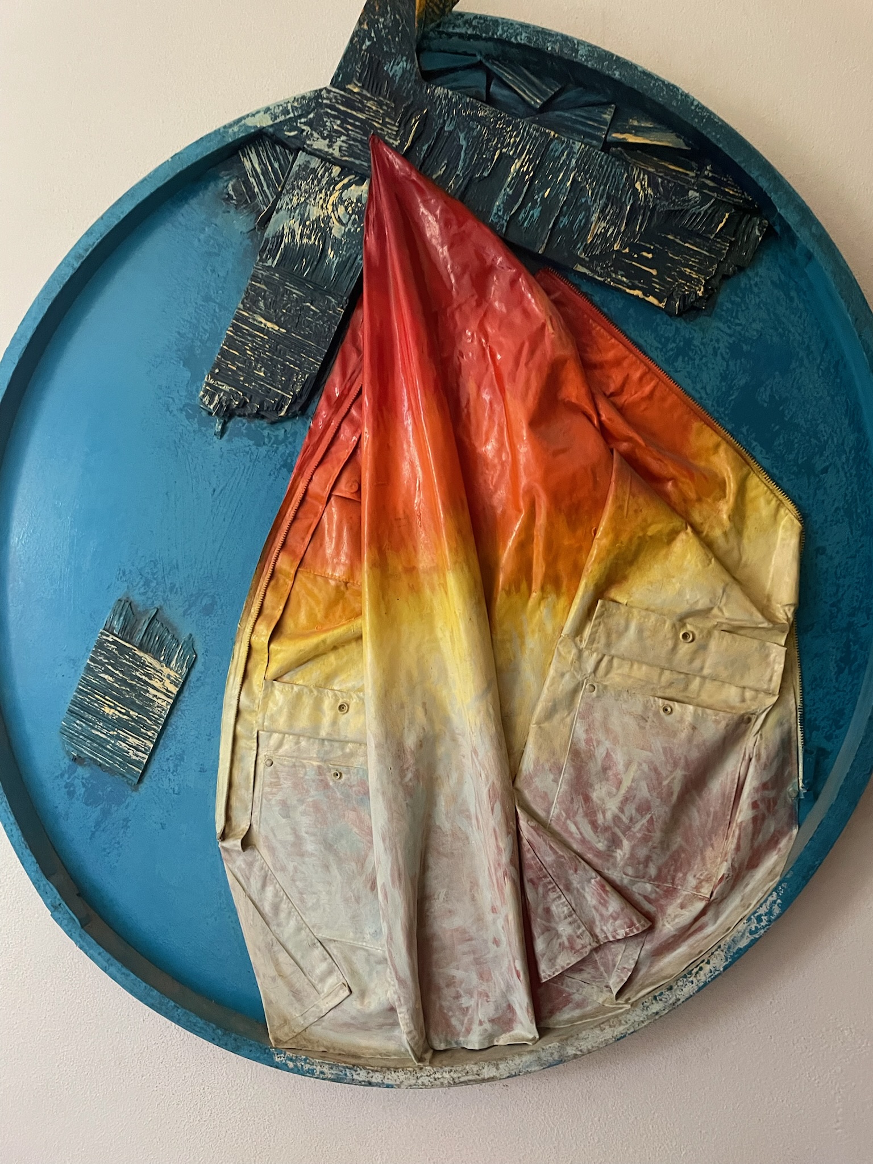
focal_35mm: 26
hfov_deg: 53.1
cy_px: 582
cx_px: 436
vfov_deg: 67.3
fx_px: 874
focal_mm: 4.2
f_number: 1.6
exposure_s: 1/33
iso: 500
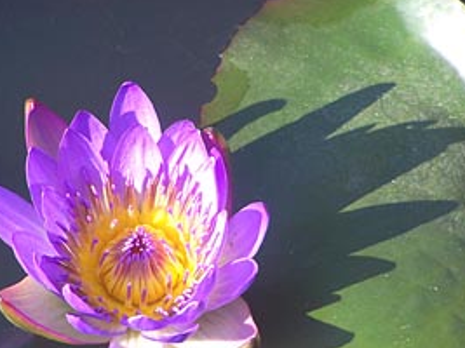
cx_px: 206
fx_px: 7224
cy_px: 208
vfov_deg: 2.8
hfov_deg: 3.7
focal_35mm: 538
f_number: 3.7
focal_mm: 63
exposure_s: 1/400
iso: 80
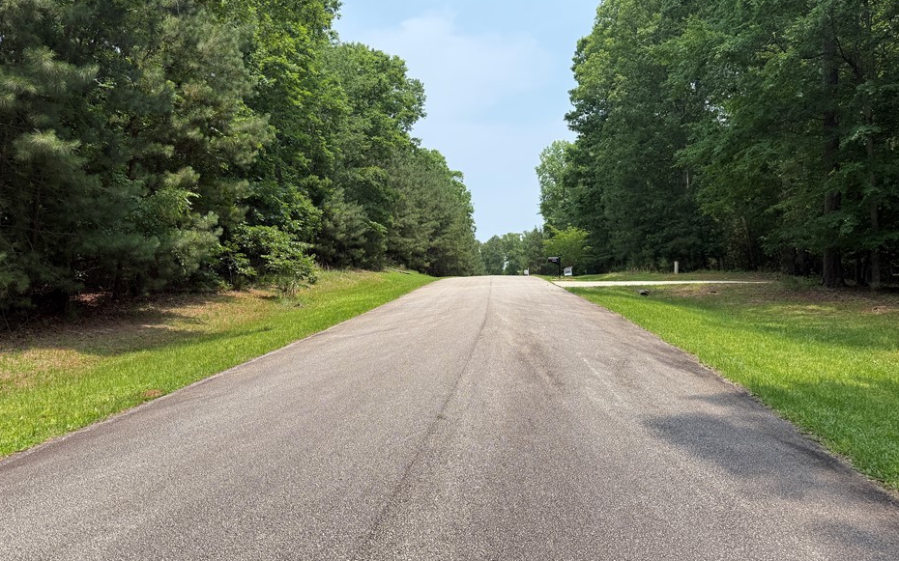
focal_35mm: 28
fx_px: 686
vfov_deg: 44.5
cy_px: 266
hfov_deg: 66.5
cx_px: 440
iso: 80
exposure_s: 1/2801
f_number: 1.78
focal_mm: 6.76
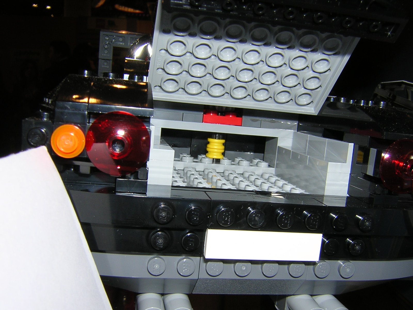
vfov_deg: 39.7
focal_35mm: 36
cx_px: 206
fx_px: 430
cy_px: 155
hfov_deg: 51.4
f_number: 5.2
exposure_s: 1/60.1
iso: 100
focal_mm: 4.7
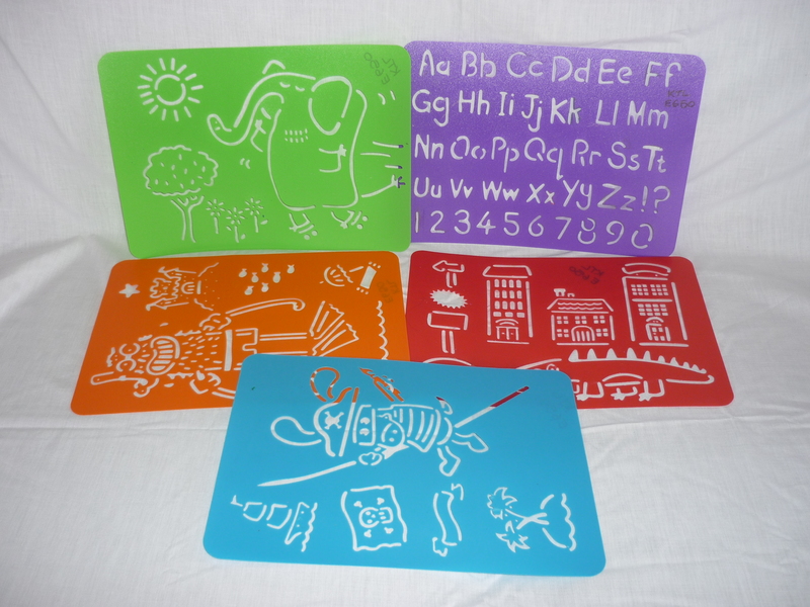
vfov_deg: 42.9
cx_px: 405
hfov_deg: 55.4
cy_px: 304
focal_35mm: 33
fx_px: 772
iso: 100
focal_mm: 5.5
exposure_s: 1/30
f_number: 2.8
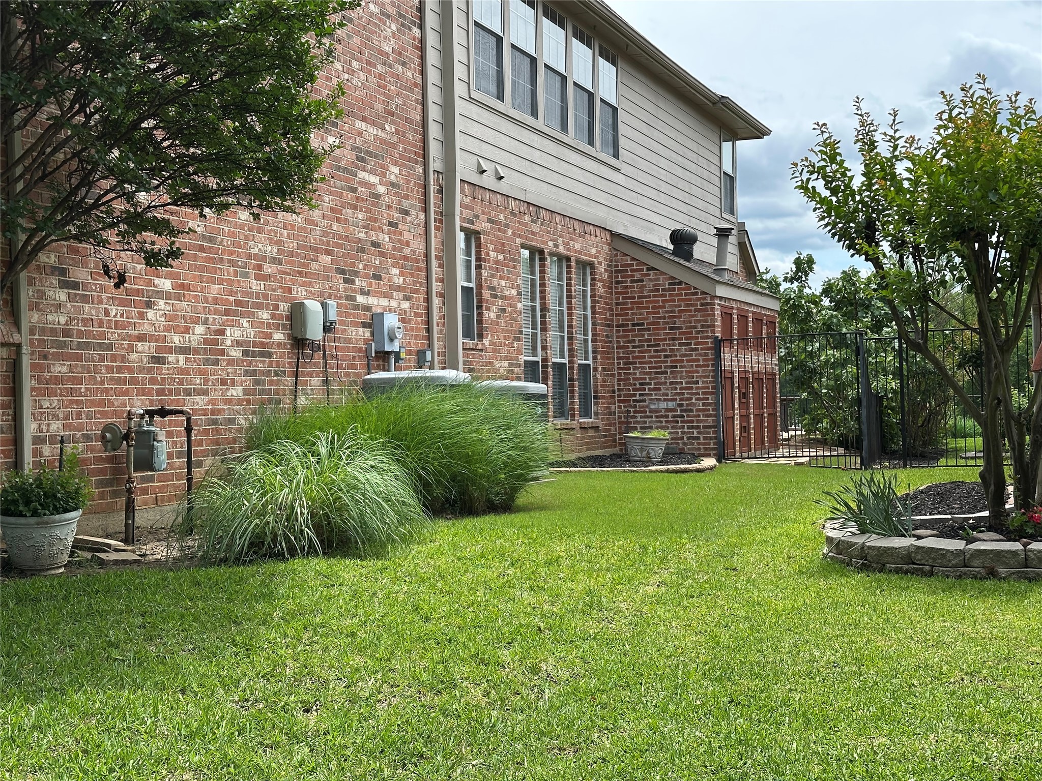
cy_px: 390
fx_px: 1445
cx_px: 521
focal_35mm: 48
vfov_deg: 30.3
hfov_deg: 39.7
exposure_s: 1/1639
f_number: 1.78
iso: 64
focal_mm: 6.86
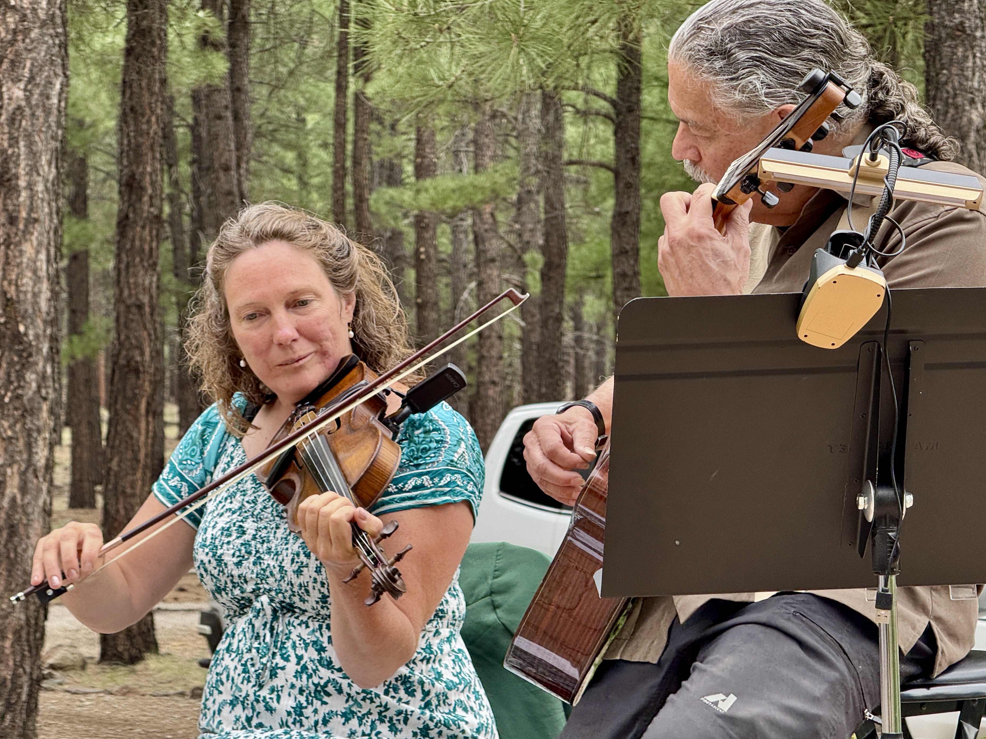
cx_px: 494
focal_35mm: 131
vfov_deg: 11.3
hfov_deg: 15.1
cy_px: 351
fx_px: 3732
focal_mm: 15.66
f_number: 2.8
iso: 64
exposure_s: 1/99
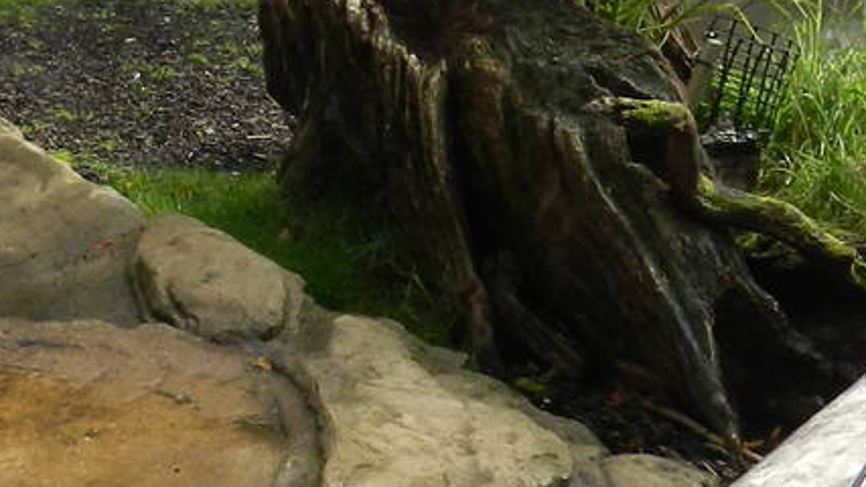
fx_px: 2158
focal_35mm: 94
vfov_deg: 12.8
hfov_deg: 22.4
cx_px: 197
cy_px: 103
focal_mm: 4
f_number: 3.4
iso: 160
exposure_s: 1/320
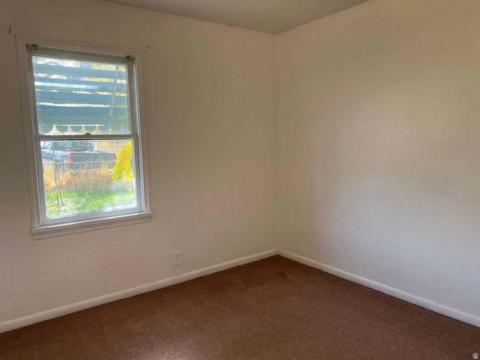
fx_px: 361
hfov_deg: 67.3
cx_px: 240
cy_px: 180
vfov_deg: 53.1
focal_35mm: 26
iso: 64
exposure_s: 1/120
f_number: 1.5
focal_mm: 5.7
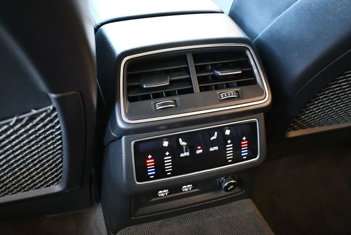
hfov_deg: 48.4
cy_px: 118
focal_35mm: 40
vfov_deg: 33.5
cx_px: 176
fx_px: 390
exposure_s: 1/80
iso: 3200
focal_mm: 20
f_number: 3.8
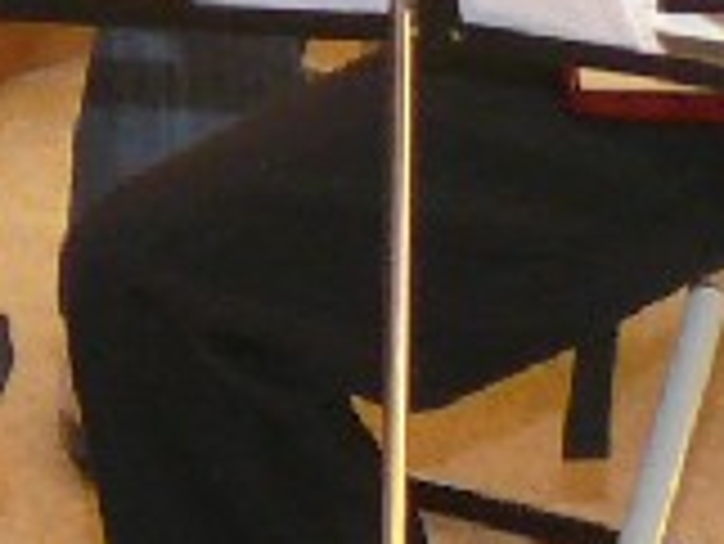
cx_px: -1718
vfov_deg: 3.8
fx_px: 7807
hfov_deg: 5.0
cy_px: -1236
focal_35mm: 373
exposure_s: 1/40
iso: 200
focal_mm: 9.2
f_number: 3.2
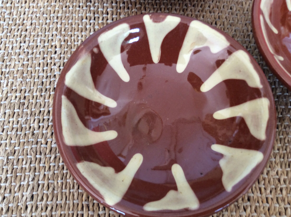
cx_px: 137
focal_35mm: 34
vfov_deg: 41.7
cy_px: 114
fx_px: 285
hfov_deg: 54.0
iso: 50
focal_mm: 3.3
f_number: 2.4
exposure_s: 1/25
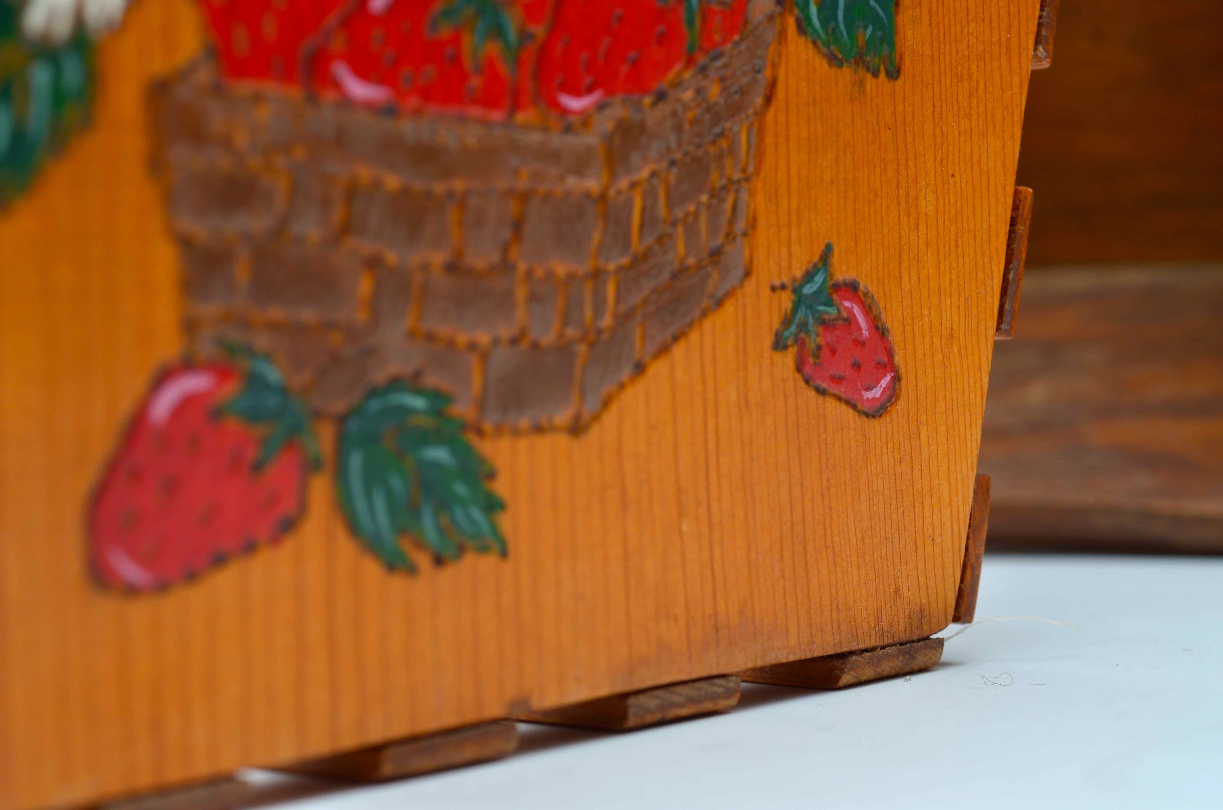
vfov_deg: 16.5
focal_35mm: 82
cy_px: 405
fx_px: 2797
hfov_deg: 24.7
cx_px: 612
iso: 100
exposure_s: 1/250
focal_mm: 55
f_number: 5.6
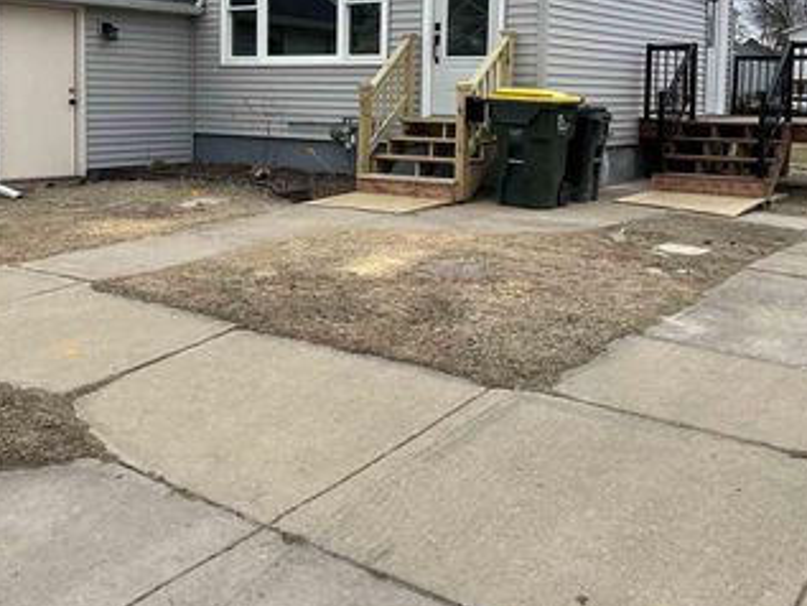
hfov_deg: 45.7
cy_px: 144
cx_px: 379
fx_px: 956
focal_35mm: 41
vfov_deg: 34.3
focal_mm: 5.7
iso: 50
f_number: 1.5
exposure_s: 1/1449
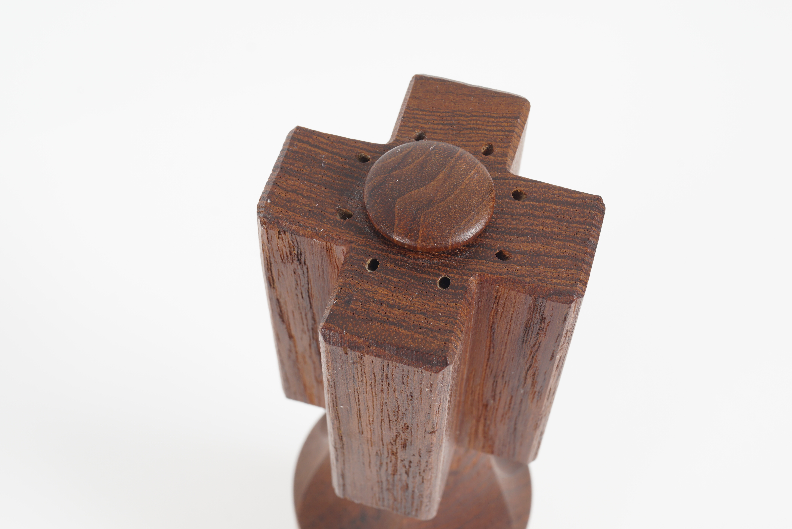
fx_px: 1156
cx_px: 396
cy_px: 264
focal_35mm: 52
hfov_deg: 37.8
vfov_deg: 25.8
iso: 100
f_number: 16
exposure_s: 1/125
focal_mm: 35
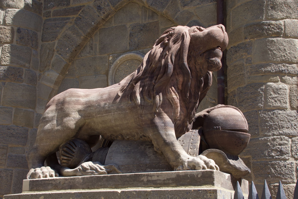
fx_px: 497
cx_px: 149
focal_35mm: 60
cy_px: 100
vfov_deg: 22.6
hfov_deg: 33.4
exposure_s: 1/250
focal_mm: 40
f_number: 10
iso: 400
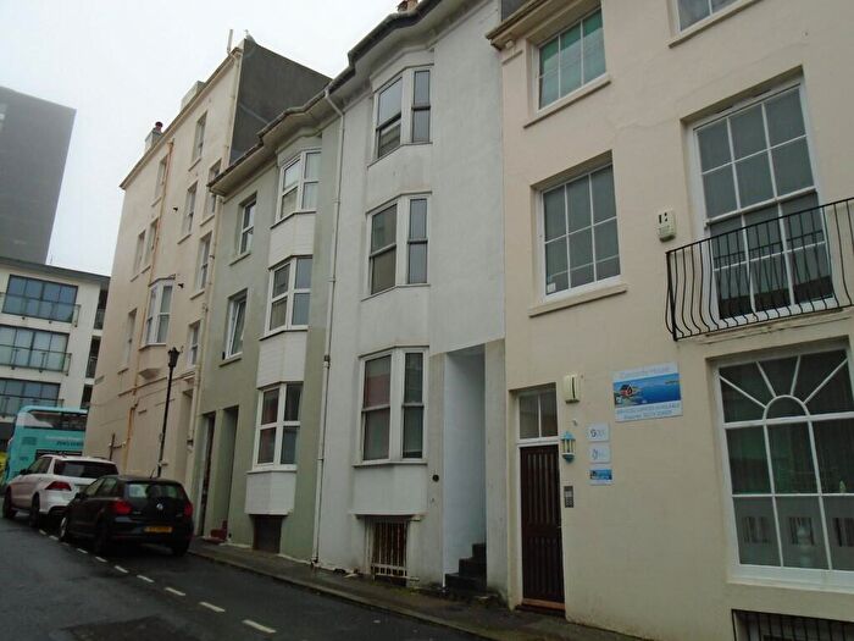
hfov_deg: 67.3
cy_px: 320
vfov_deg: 53.1
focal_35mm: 26
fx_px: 641
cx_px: 427
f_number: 3.2
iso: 100
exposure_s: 1/125
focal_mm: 4.6
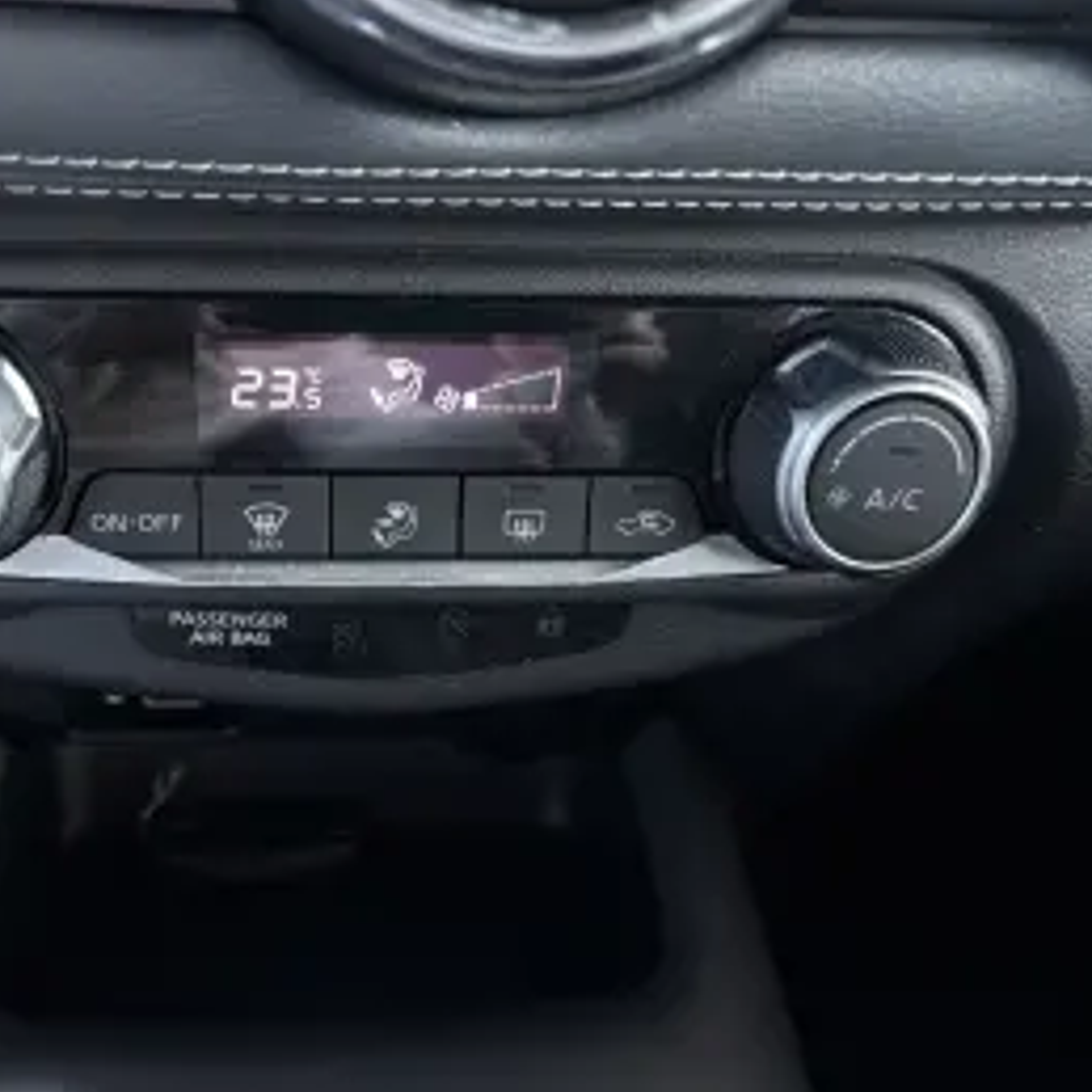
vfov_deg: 51.1
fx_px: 1142
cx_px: 401
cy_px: 548
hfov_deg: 50.5
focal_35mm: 32
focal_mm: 5.96
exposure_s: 1/60
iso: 250
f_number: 1.6
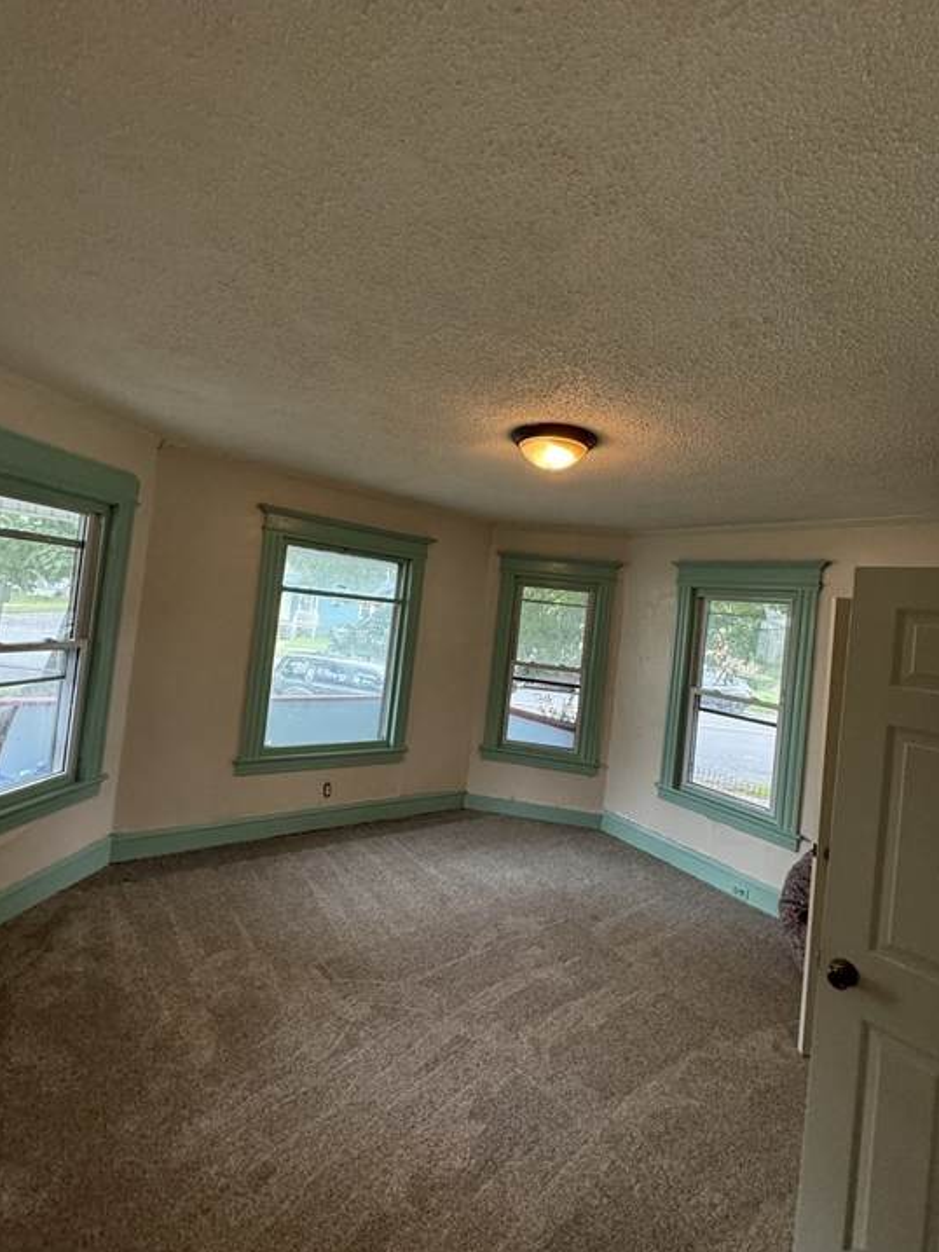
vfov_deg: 98.1
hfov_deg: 81.8
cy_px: 601
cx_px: 470
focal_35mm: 15
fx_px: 542
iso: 400
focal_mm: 2.22
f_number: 2.2
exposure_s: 1/60
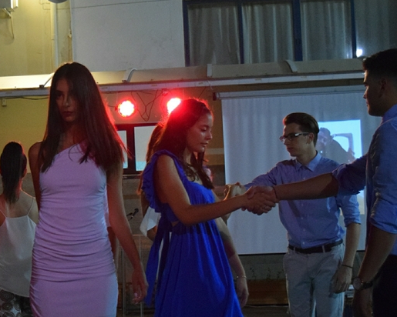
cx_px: 69
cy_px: 174
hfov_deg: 20.3
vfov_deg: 16.5
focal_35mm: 93
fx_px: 1093
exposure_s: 1/250
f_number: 4.5
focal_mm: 34
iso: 3200
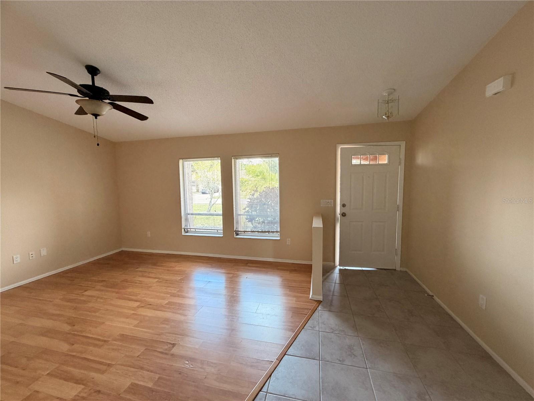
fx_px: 216
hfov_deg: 102.1
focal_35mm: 14
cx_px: 267
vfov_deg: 85.7
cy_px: 200
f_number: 2.2
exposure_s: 1/121
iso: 250
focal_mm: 2.22
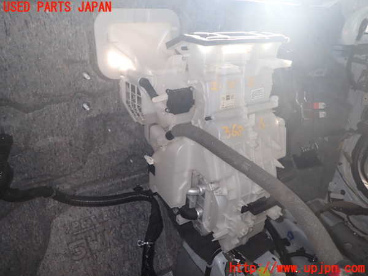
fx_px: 266
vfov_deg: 54.9
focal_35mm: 25
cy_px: 138
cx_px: 184
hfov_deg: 69.4
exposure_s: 1/30
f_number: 5.6
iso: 100
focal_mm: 4.5
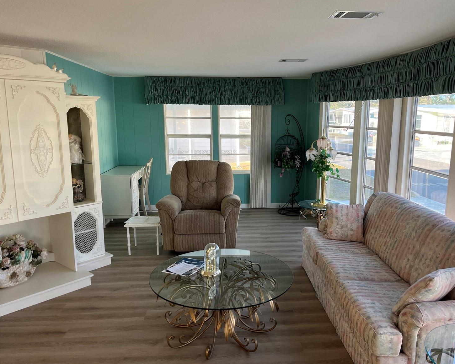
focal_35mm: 28
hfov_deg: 62.1
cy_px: 180
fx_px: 377
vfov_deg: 51.5
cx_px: 250
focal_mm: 5.1
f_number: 1.6
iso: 64
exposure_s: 1/153
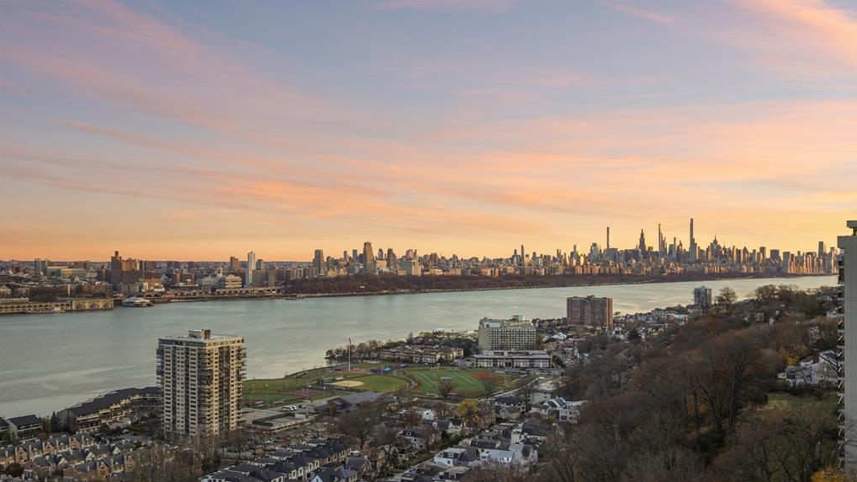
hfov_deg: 54.0
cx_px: 431
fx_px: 841
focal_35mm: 37
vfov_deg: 31.9
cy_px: 286
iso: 400
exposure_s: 1/30
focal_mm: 35
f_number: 8
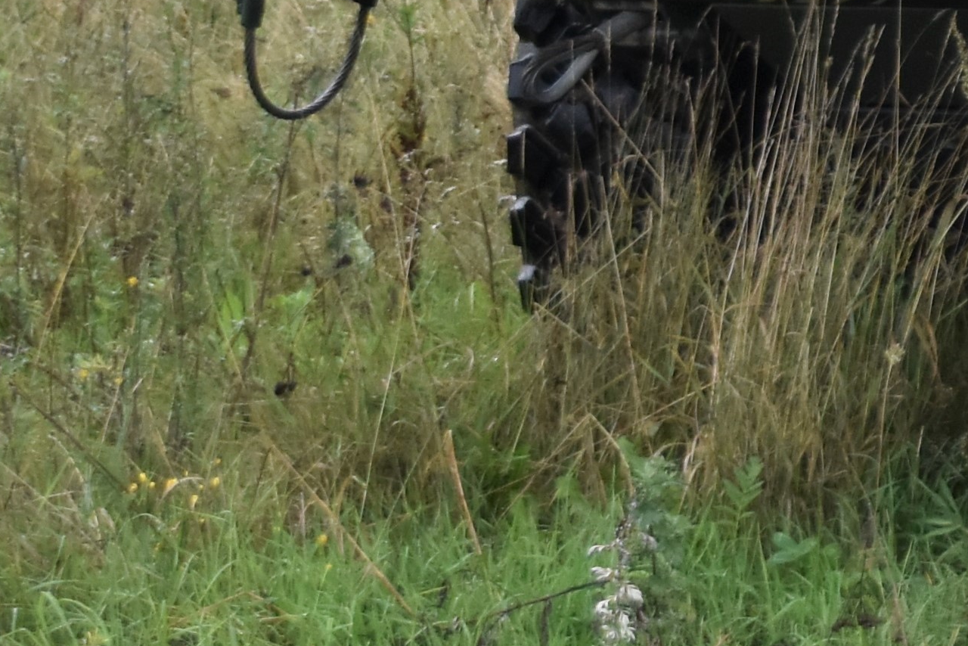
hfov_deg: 8.3
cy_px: -567
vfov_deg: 5.6
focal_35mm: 239
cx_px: 1692
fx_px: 6427
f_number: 4.2
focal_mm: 34
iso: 640
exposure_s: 1/800
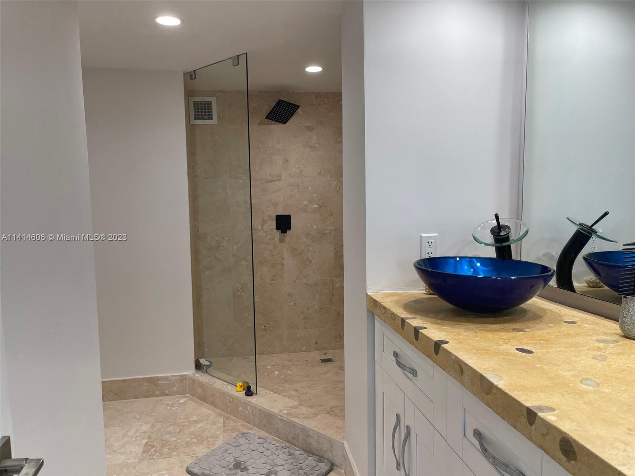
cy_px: 238
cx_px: 318
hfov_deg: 67.3
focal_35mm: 26
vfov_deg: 53.1
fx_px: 477
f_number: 1.6
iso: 50
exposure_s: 1/120
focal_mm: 5.1
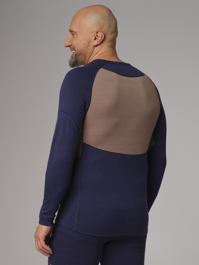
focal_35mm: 63
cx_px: 100
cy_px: 132
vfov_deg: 30.7
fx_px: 483
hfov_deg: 23.3
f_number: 5.6
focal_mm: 80
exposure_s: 1/125
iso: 125
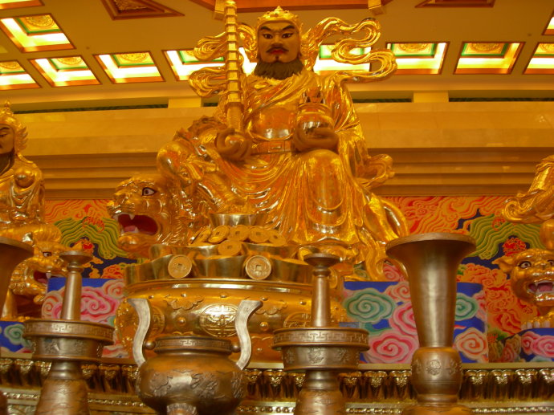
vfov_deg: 37.7
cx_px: 277
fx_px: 608
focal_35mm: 38
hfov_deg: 49.0
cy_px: 208
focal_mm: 7.8
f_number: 2.8
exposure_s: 1/7.7
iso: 50
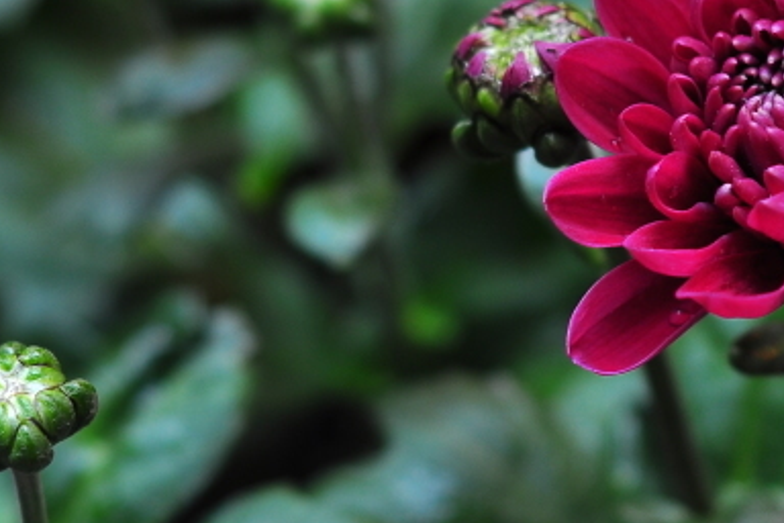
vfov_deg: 6.9
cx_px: 564
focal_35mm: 200
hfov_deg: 10.3
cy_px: 80
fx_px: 4355
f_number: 3.2
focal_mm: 50
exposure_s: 1/60
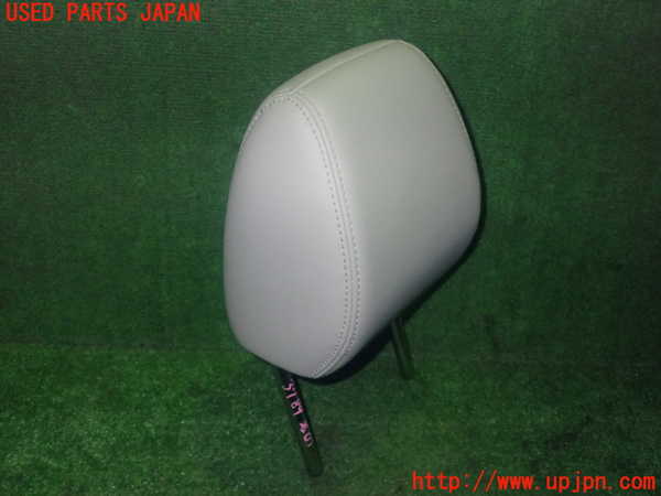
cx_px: 330
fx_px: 726
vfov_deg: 37.7
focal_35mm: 38
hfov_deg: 49.0
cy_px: 248
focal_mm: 6.83
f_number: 8
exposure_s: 1/40
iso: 800
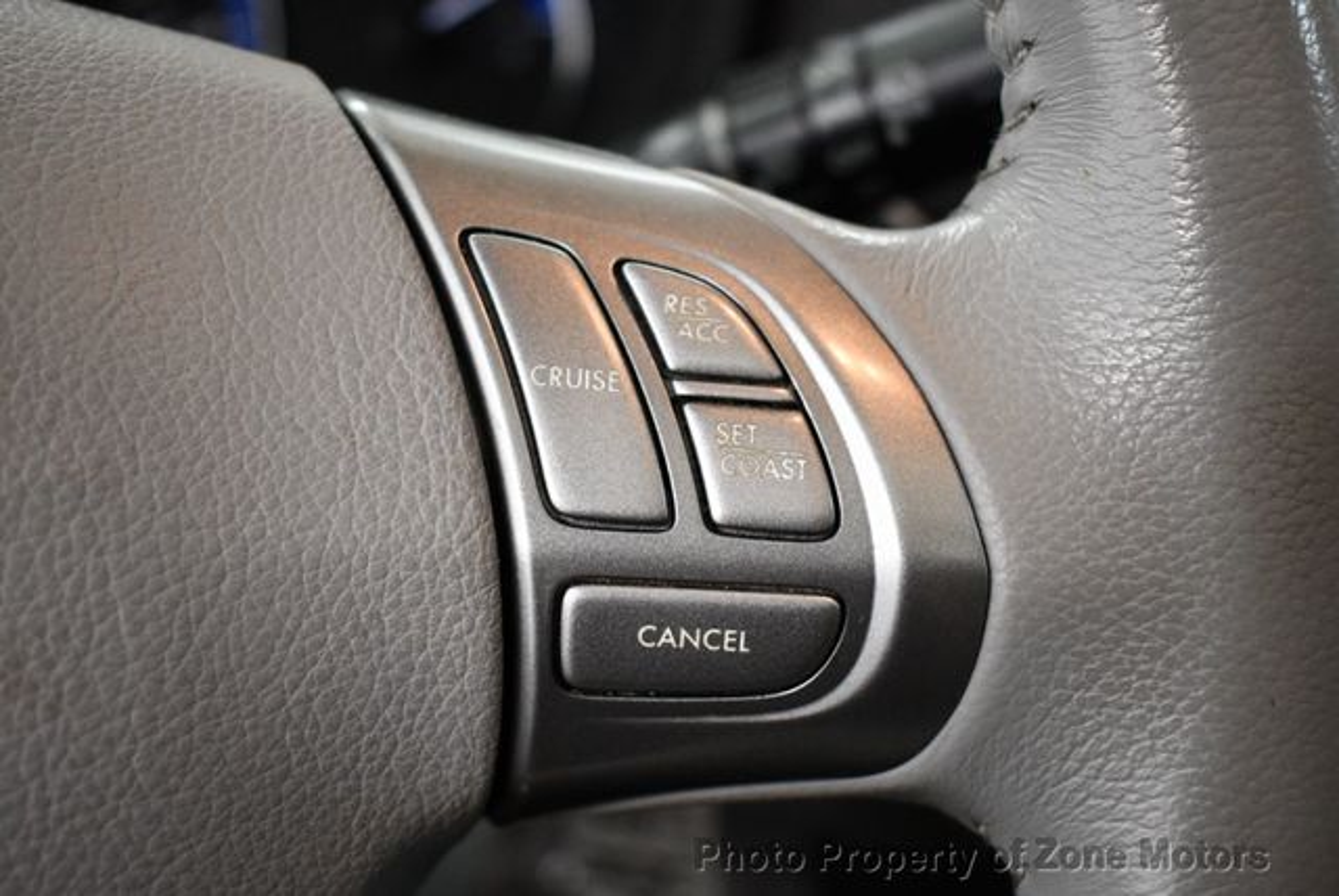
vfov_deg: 29.3
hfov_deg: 42.7
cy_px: 448
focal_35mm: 46
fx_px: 1712
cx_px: 670
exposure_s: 1/125
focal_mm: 23
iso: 2200
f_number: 3.8
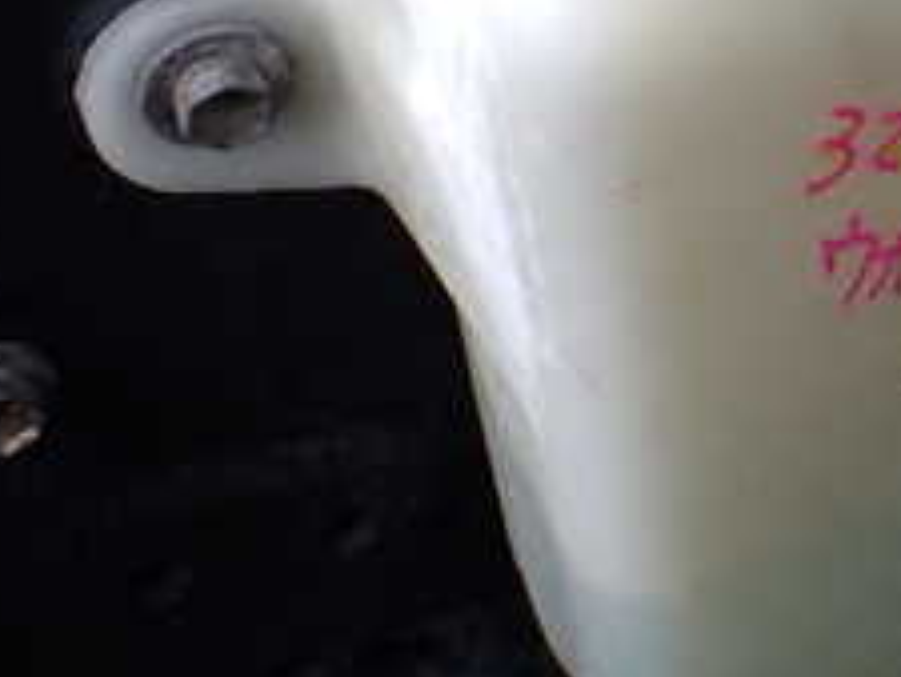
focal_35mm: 80
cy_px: -12
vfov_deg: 18.0
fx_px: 2083
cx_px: 1137
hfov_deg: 22.2
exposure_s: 1/125
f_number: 2.3
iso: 100
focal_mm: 5.4
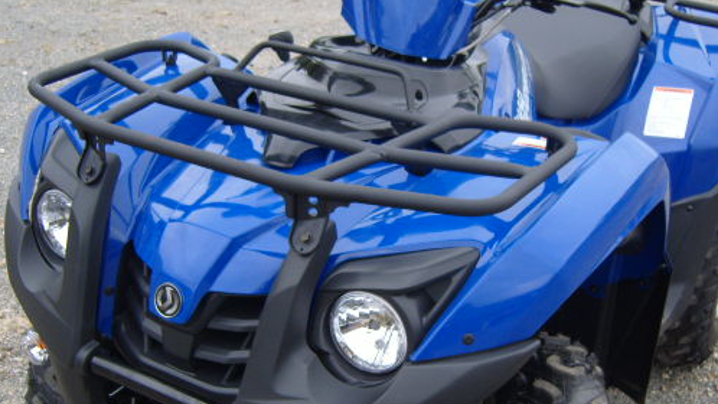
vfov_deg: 24.3
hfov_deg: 42.0
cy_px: 263
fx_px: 933
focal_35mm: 49
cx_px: 408
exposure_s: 1/350
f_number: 2.8
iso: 80
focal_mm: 7.4
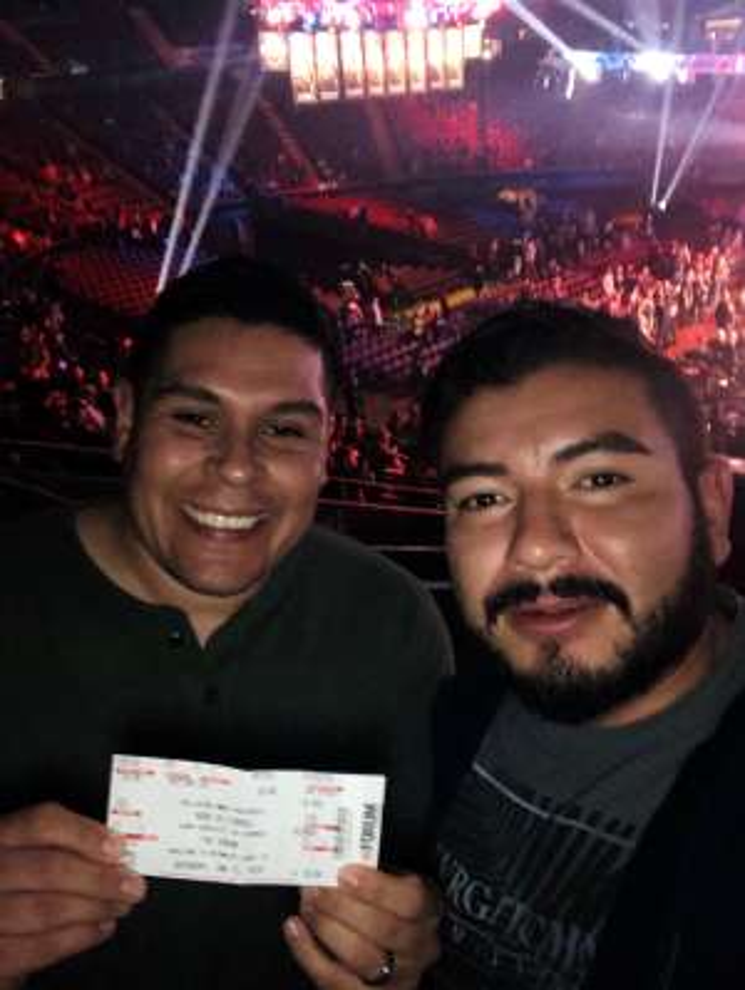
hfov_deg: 44.2
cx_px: 372
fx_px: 917
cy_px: 495
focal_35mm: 32
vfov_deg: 56.8
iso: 400
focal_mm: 2.87
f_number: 2.2
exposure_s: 1/17
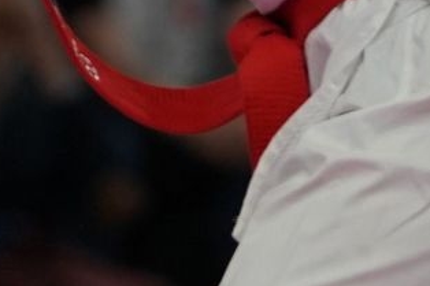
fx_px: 15865
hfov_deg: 1.6
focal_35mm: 1329
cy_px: -301
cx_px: -278
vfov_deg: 1.0
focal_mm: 155
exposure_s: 1/1000
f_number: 2.8
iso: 1000
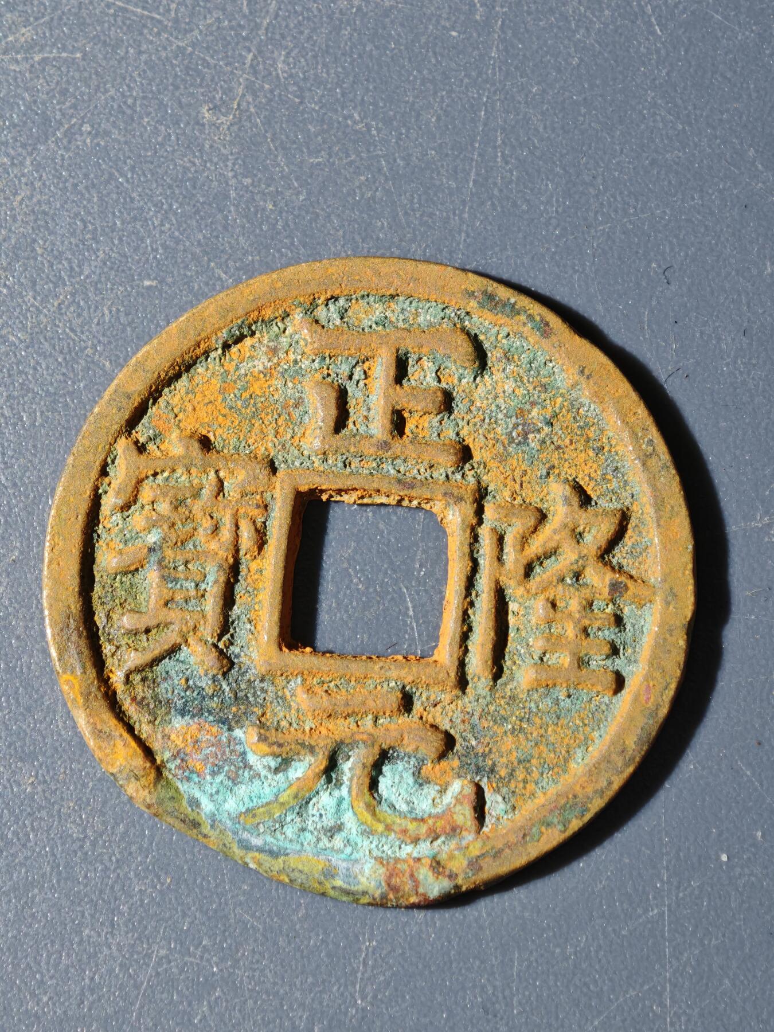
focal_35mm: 104
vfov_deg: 18.9
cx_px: 387
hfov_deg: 14.2
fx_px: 3101
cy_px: 516
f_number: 2
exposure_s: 1/100
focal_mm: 9
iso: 320
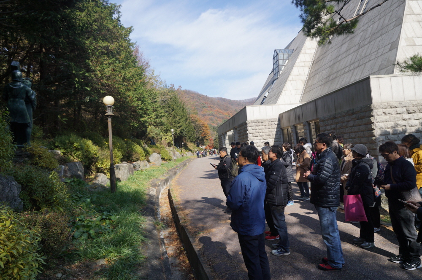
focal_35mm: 24
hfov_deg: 73.8
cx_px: 211
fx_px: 281
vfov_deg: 53.0
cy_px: 140
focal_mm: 16
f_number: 6.3
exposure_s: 1/200
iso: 100
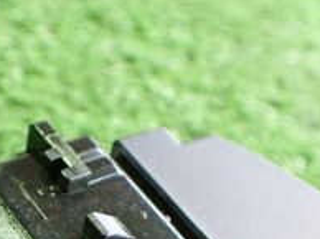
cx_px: 54
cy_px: 340
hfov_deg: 20.8
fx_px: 859
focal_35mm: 93
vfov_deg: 14.9
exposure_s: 1/30
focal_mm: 5.4
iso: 800
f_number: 2.3
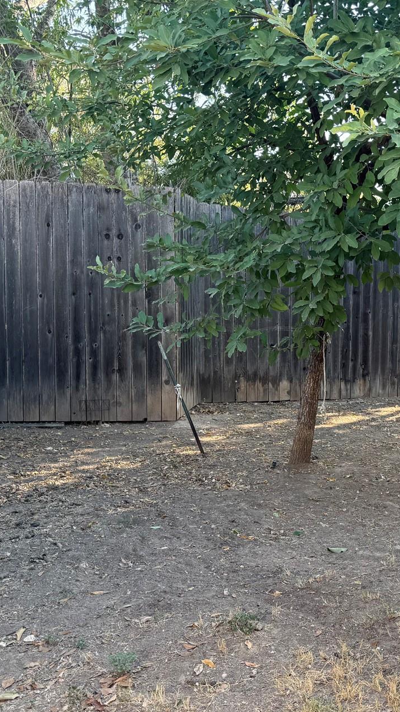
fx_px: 792
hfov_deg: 27.6
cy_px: 357
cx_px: 335
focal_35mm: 42
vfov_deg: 48.4
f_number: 1.78
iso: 64
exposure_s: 1/167
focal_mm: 6.76
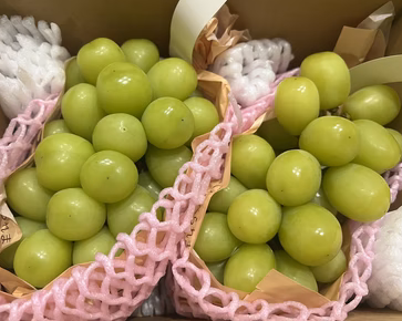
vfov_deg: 51.5
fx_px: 333
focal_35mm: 28
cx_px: 186
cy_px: 159
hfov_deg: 62.2
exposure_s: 1/50
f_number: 1.5
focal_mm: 5.7
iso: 160
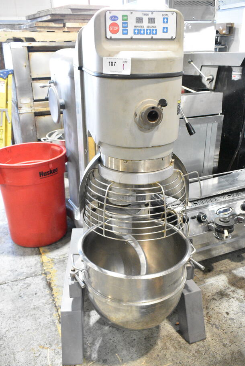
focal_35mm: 32
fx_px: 321
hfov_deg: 41.8
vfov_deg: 59.5
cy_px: 183
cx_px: 122
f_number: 6.3
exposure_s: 1/250
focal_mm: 21
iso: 6400
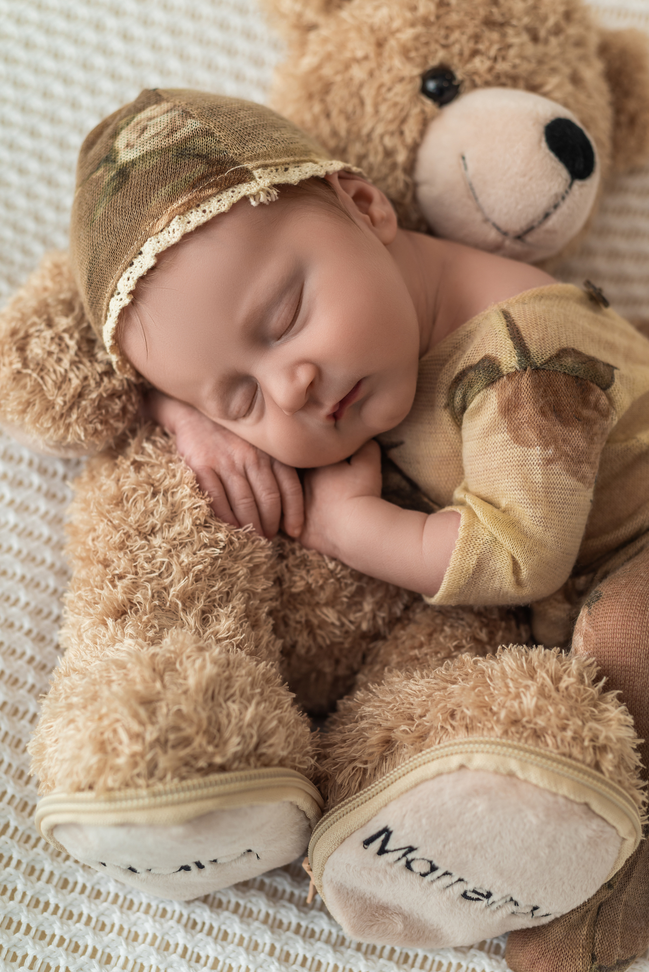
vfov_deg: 39.6
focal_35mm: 50
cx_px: 324
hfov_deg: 27.0
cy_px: 486
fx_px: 1351
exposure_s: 1/250
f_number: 3.5
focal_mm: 50
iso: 100
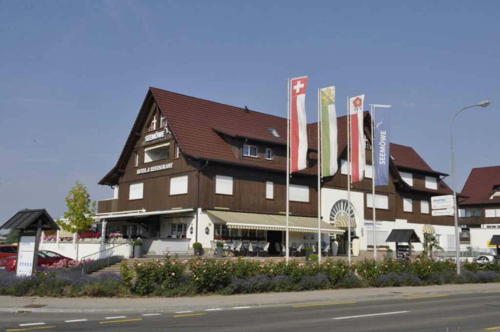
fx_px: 499
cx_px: 250
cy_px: 166
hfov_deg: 53.2
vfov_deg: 36.8
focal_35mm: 36
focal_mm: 24
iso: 200
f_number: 22
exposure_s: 1/60
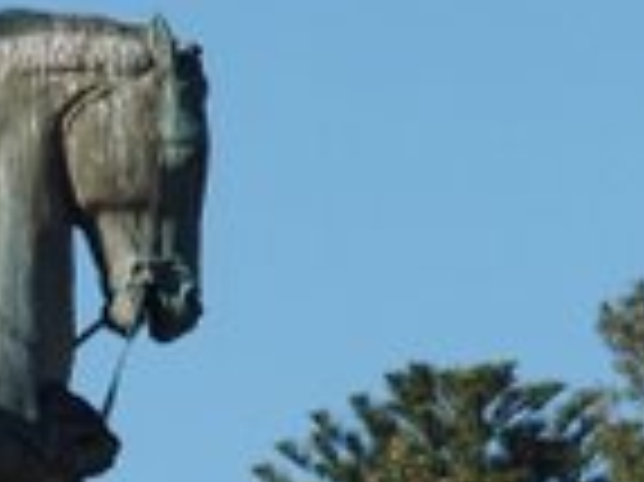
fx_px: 16860
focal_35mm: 907
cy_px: 500
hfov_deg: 2.2
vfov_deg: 1.6
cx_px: -230
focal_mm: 56.7
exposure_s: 1/800
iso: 100
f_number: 4.5
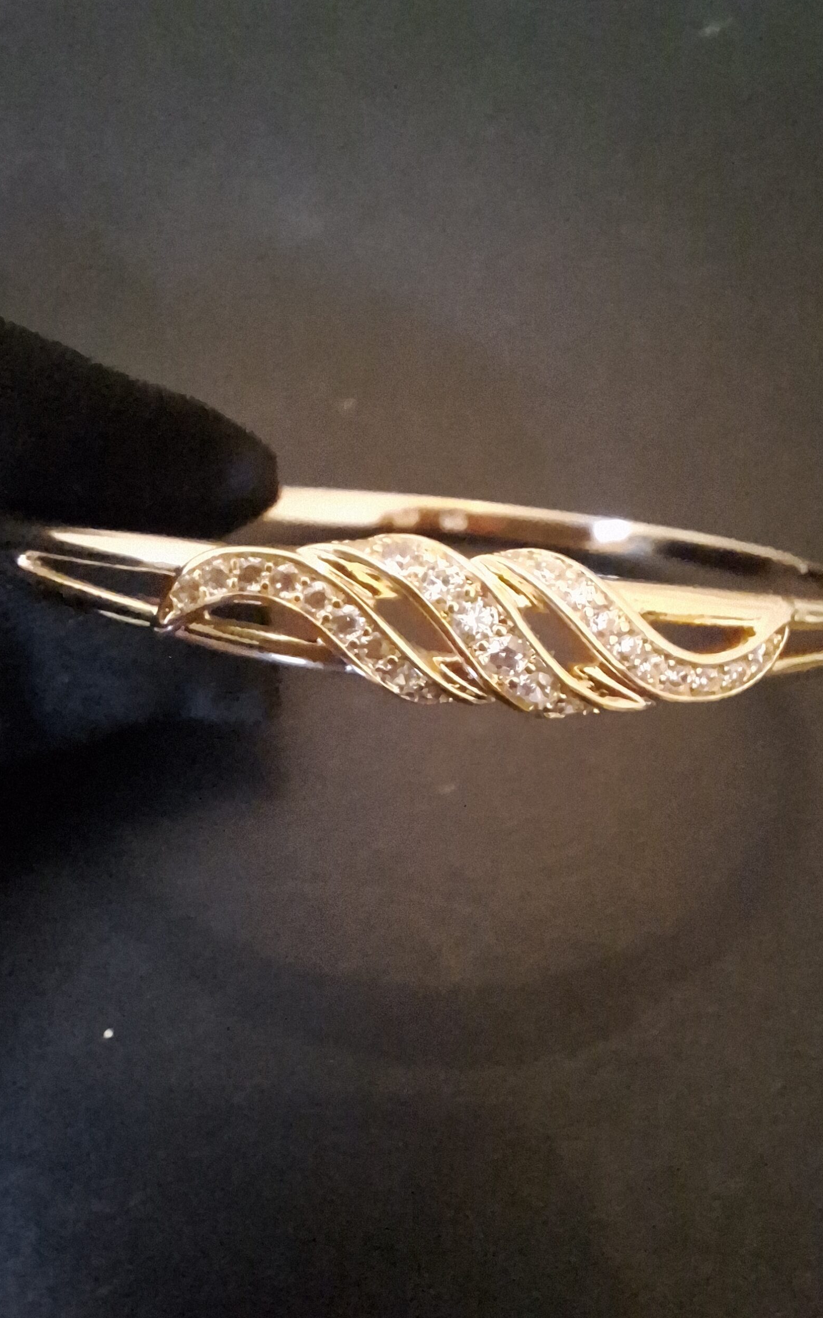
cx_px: 492
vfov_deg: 68.4
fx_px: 969
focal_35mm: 27
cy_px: 658
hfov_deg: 45.8
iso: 1600
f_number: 2.4
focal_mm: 2.13
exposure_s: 1/17
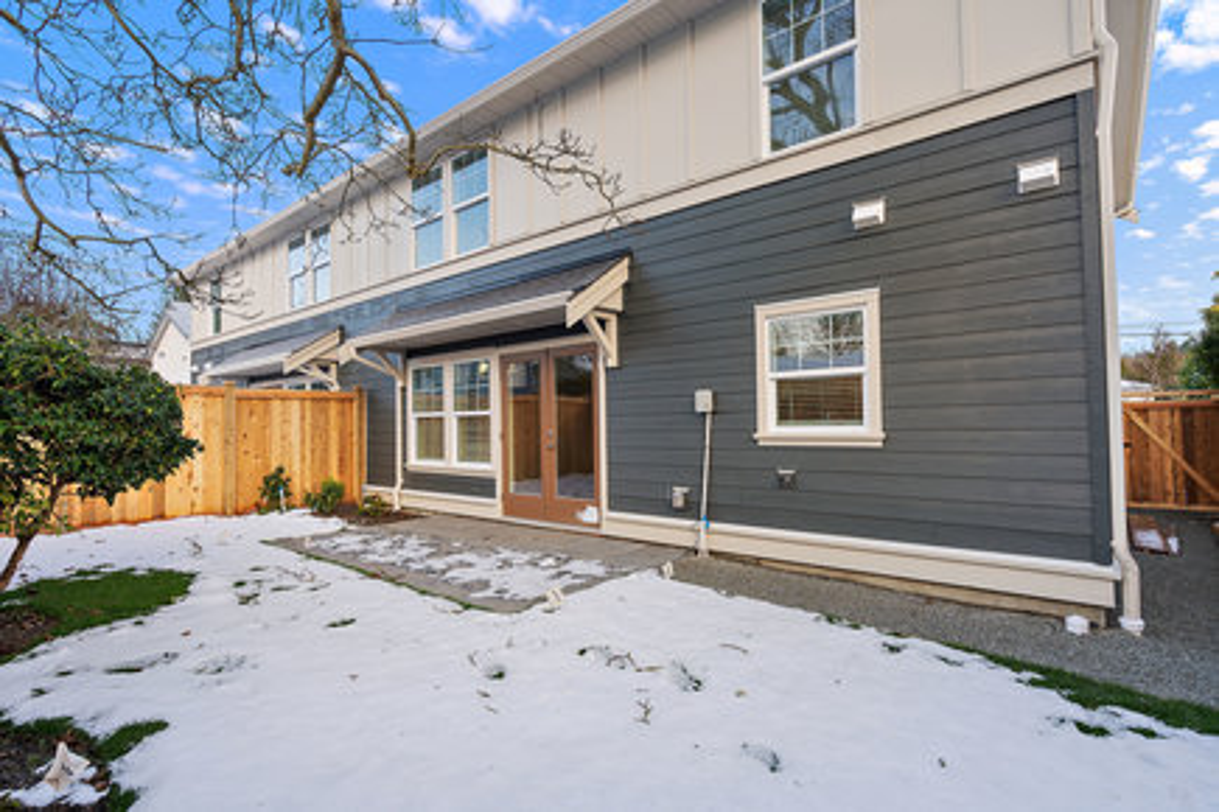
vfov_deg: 70.4
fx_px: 576
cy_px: 406
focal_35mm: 17
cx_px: 610
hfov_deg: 93.3
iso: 250
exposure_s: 1/10
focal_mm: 17
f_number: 8
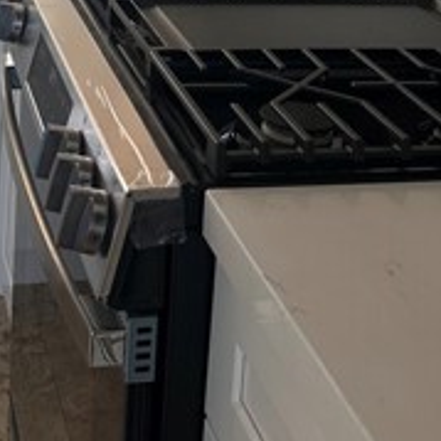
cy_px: -170
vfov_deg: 20.3
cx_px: 89
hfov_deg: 22.5
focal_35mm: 76
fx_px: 1095
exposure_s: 1/339
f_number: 1.78
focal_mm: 6.86
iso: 80
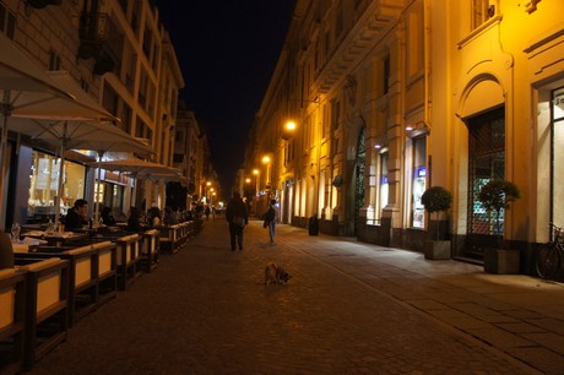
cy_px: 188
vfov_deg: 47.9
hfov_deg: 67.4
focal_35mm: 27
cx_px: 282
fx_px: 423
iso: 1600
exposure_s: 1/50
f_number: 3.5
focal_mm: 18
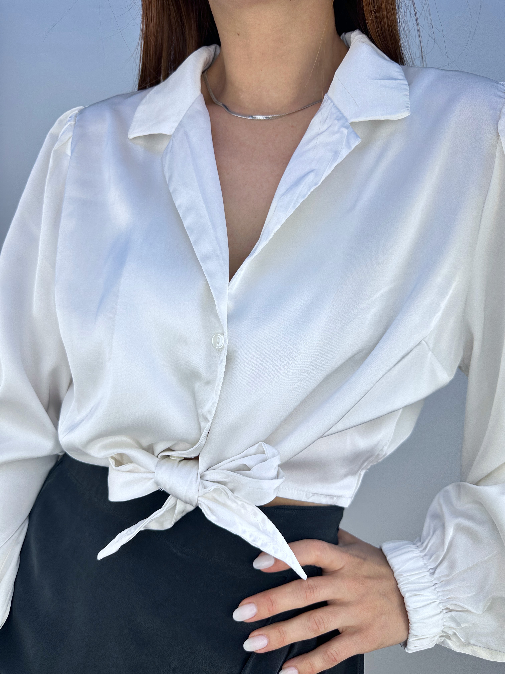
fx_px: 467
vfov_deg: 71.6
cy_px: 337
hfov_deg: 56.8
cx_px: 252
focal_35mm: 24
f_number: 1.78
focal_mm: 6.86
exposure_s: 1/918
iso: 80
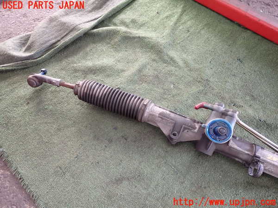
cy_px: 104
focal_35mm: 25
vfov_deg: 54.9
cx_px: 139
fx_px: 201
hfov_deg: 69.4
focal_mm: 4.5
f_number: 2
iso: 200
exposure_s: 1/60
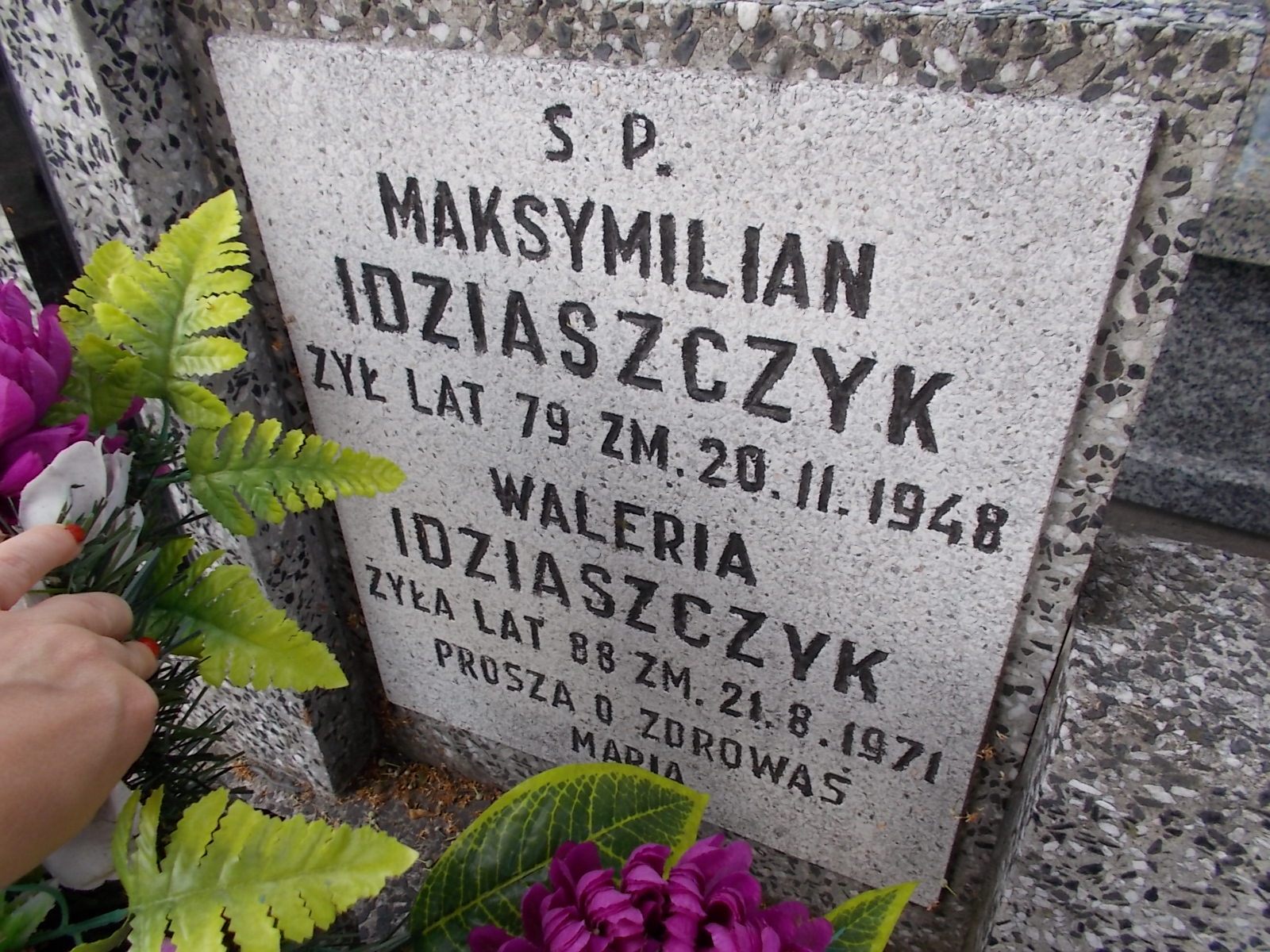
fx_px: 954
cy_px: 476
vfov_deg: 53.1
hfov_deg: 67.3
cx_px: 635
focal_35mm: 26
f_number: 3.2
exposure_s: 1/160
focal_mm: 4.6
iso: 80
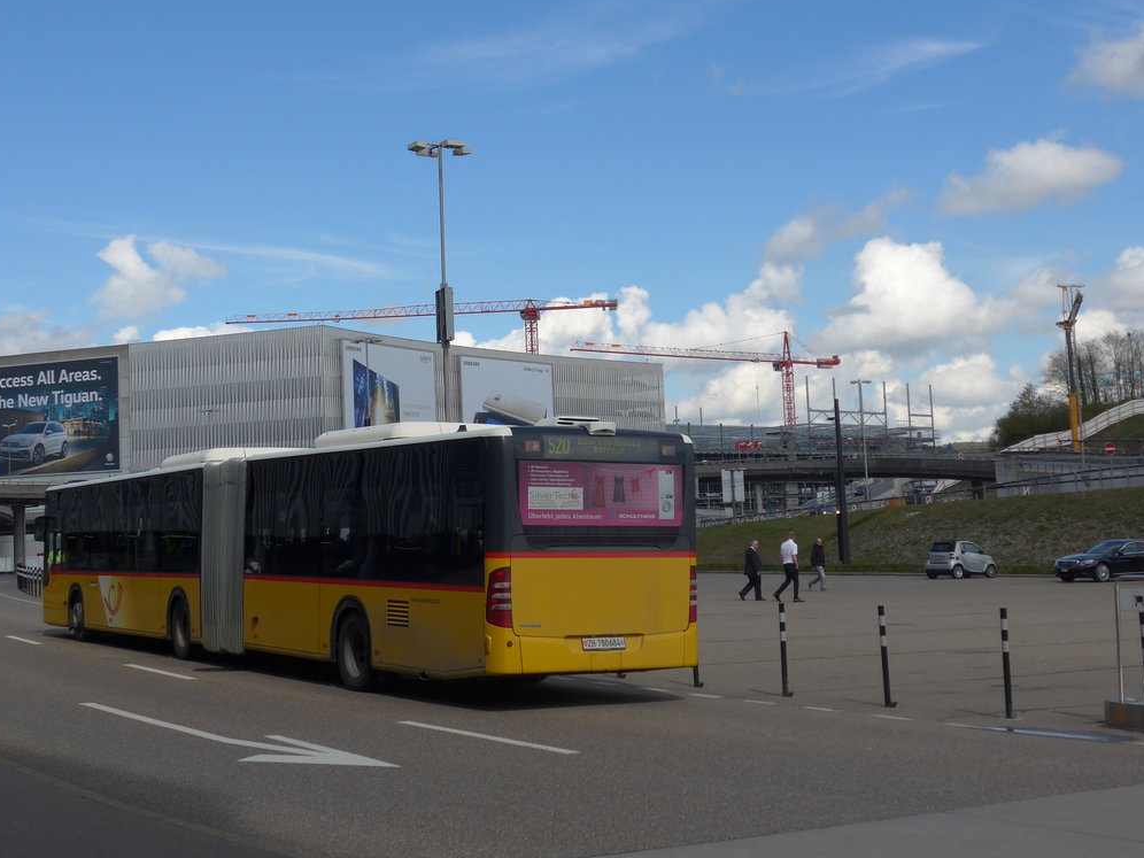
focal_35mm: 53
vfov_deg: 27.5
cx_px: 513
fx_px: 1752
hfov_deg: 36.1
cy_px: 373
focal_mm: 9
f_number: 3.2
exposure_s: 1/1600
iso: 80
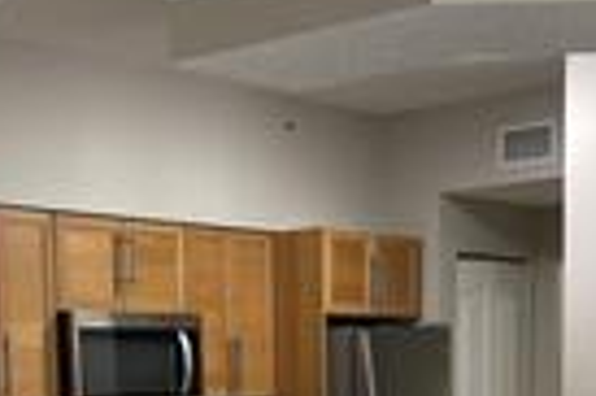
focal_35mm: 79
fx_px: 1306
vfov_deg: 16.3
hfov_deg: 25.6
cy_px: 518
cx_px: 196
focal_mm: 5.1
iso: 80
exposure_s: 1/60
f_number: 1.6
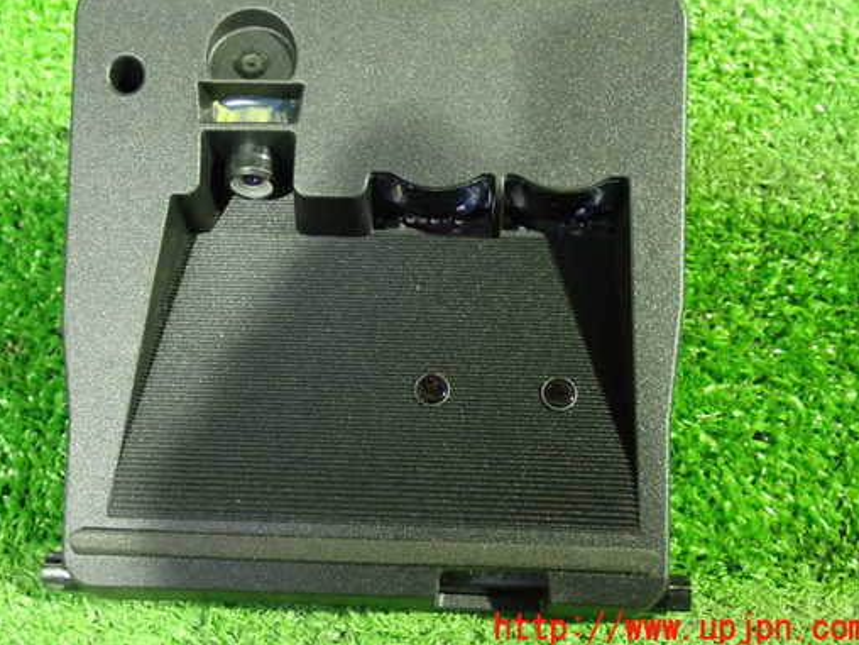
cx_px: 369
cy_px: 269
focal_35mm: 52
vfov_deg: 28.0
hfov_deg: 36.8
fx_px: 1290
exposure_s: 1/10
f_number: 2.9
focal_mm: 7.84
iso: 1250
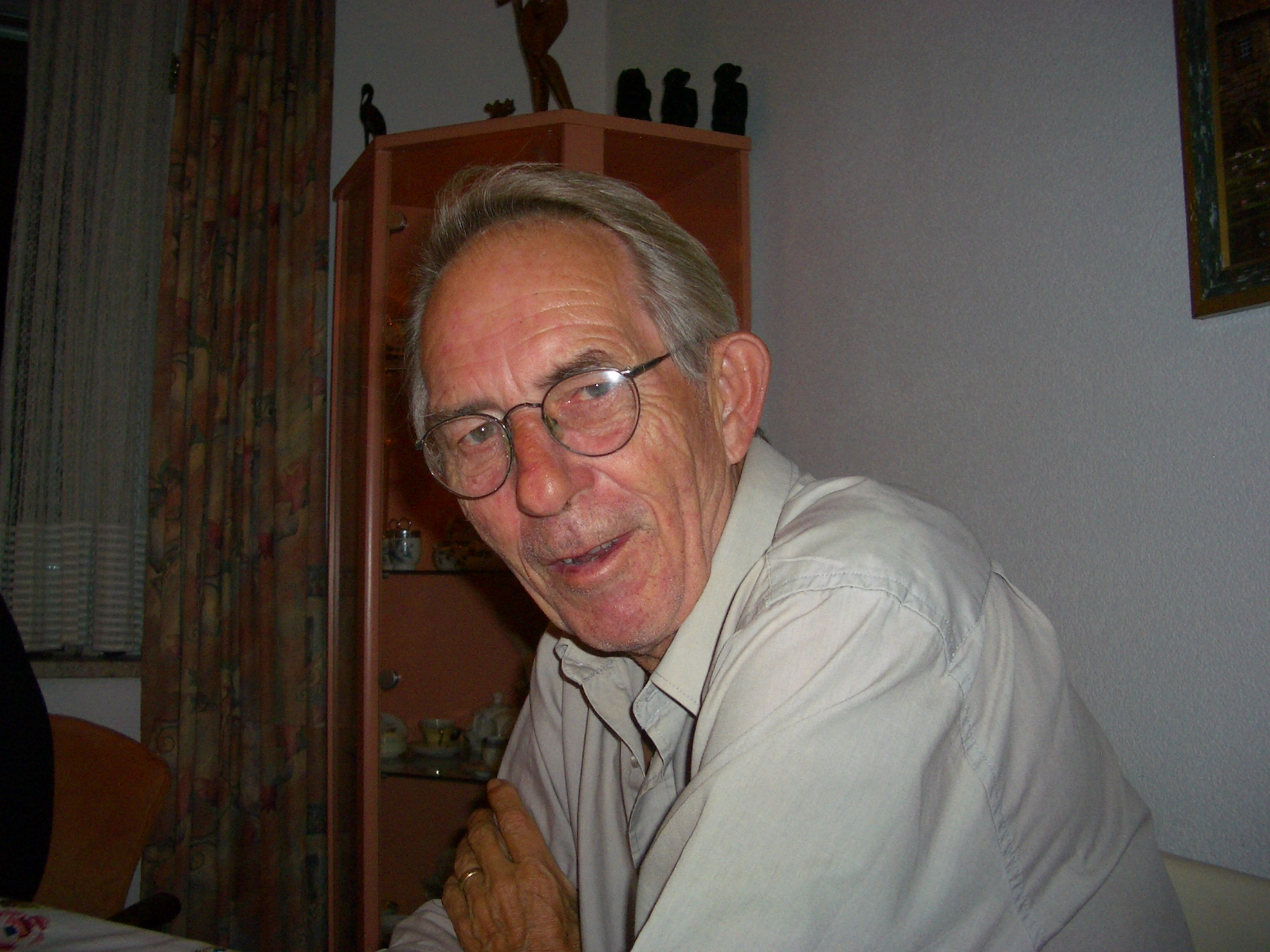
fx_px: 1284
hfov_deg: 52.6
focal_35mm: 35
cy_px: 476
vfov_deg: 40.7
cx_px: 635
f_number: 2.6
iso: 100
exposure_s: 1/60
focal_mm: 5.8
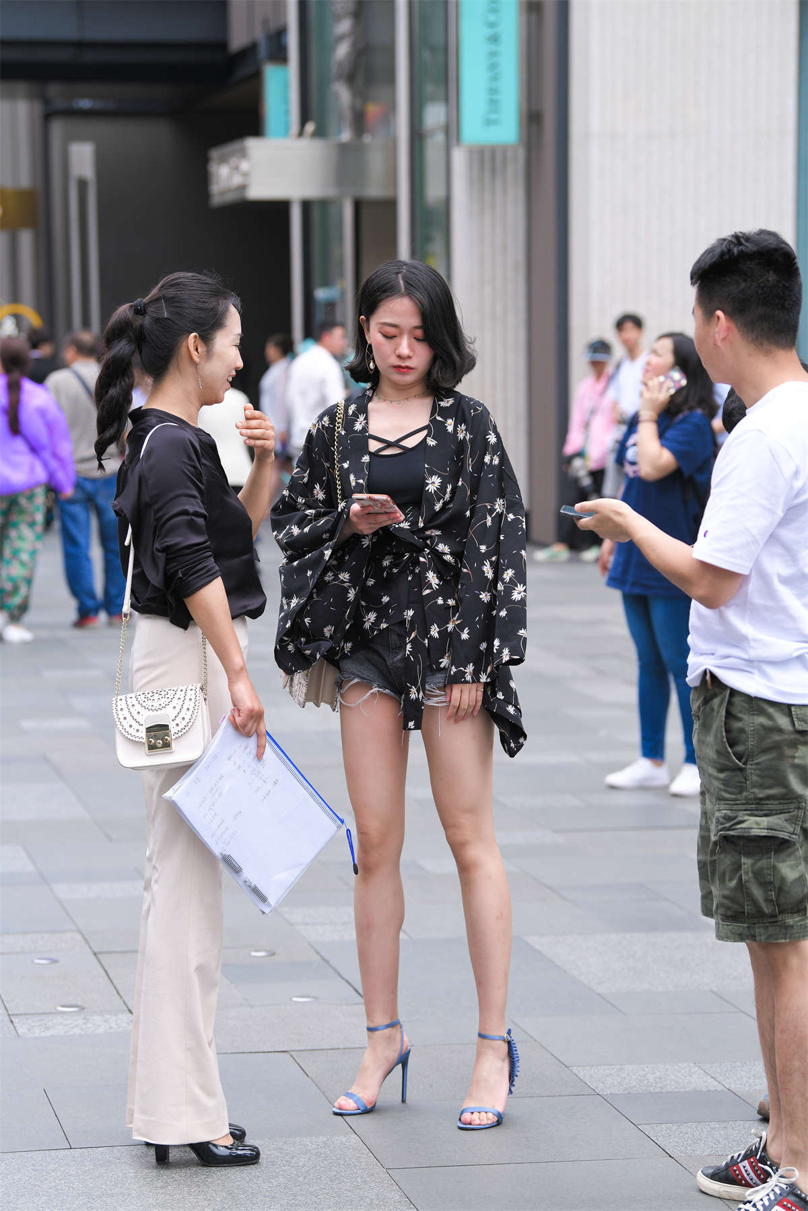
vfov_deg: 19.5
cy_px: 606
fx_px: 3535
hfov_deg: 13.0
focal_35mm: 105
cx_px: 404
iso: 220
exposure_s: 1/800
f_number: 4
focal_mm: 105
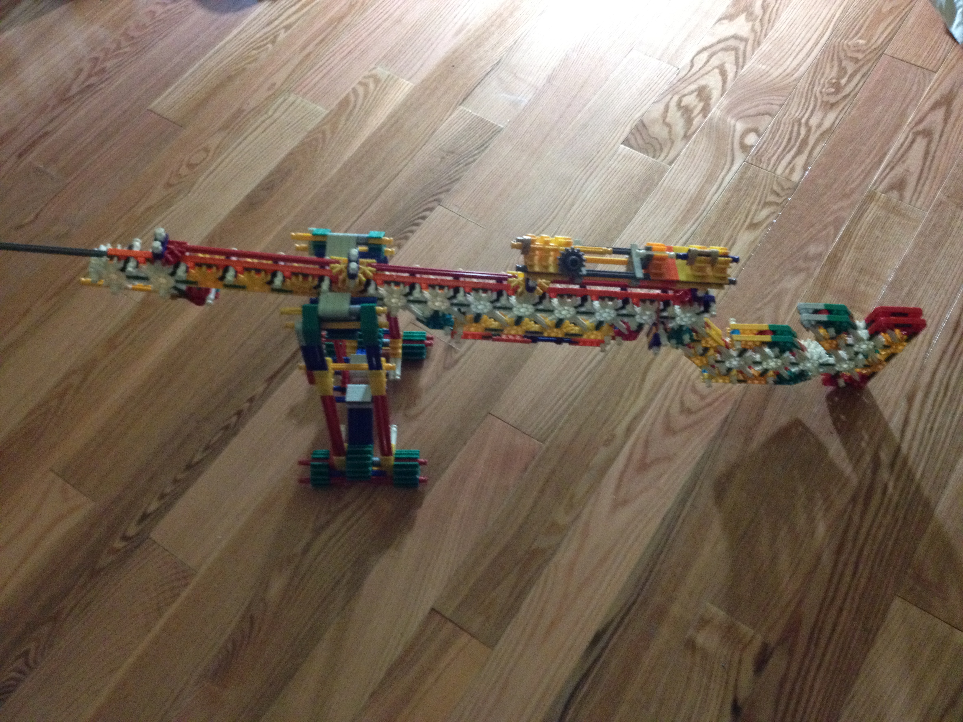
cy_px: 361
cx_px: 482
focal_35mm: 35
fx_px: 974
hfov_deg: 52.6
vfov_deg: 40.7
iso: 400
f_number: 2.4
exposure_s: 1/17
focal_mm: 4.28
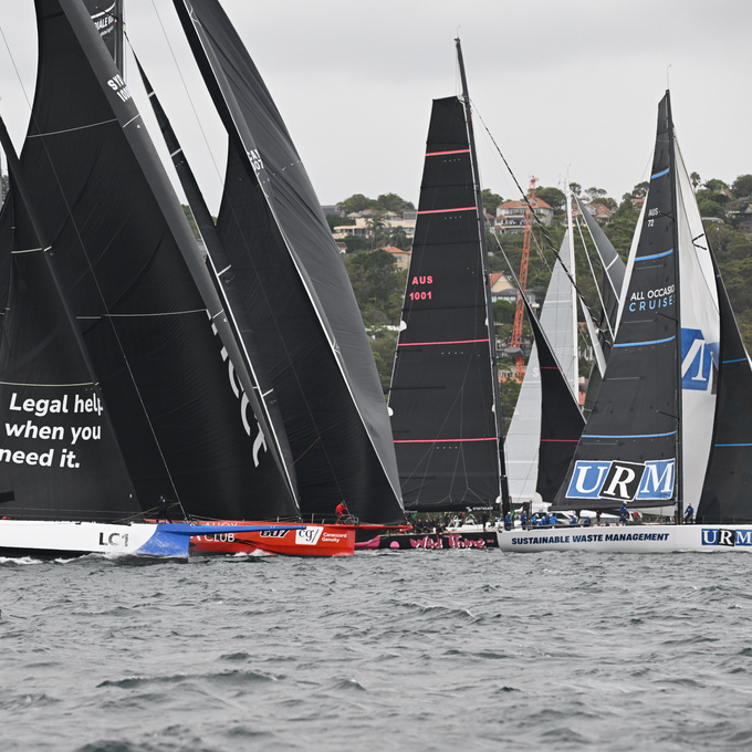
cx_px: 300
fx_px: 6292
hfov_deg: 6.8
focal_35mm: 256
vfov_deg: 6.8
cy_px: 375
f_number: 5.6
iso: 1250
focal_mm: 200
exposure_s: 1/2500
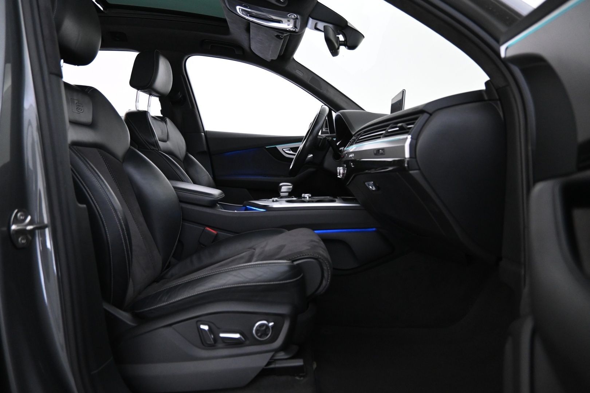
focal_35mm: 24
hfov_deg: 73.7
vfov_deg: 53.1
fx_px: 393
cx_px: 295
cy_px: 196
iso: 2200
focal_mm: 16
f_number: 3.5
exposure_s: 1/25
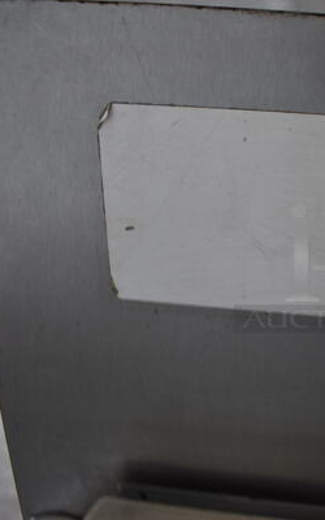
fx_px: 595
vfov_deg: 47.2
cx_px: 380
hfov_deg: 27.3
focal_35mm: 42
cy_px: 264
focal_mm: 18
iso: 360
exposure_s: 1/60
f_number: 8
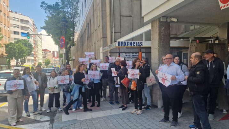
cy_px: 69
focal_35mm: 27
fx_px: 164
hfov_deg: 69.8
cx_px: 123
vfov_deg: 42.9
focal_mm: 6.4
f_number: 1.8
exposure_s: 1/404
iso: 50
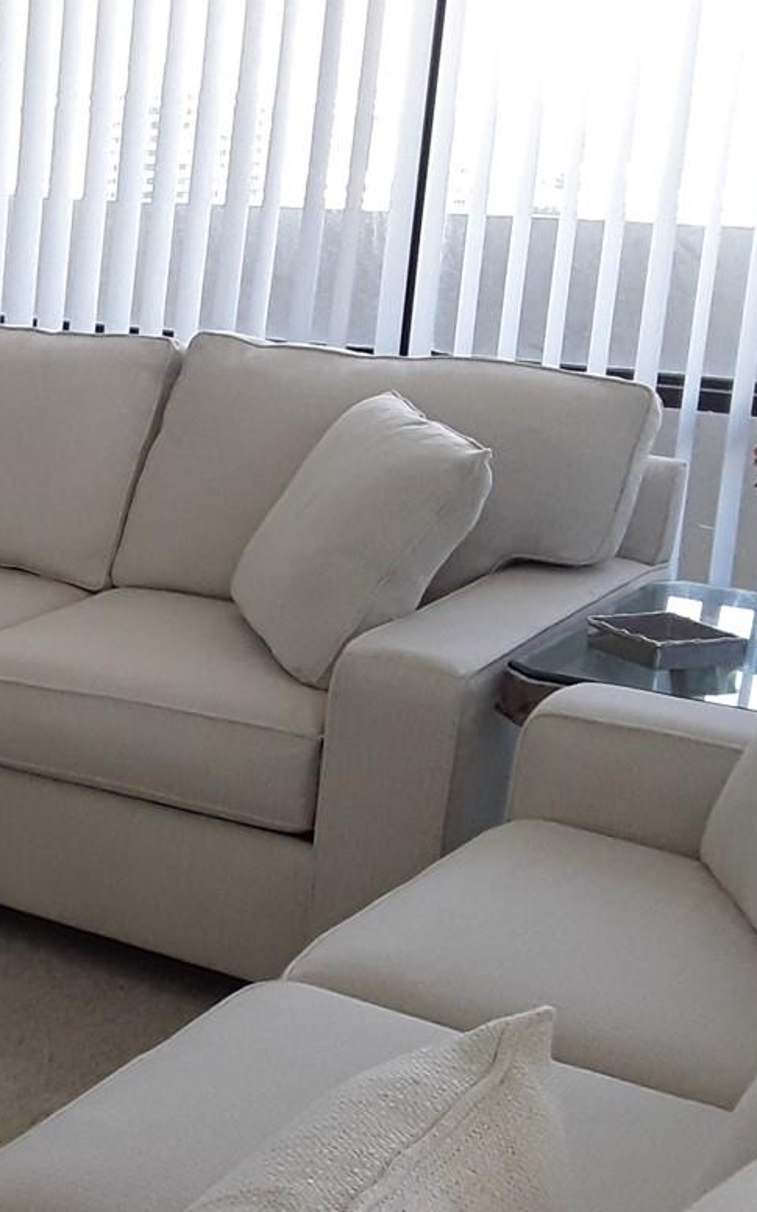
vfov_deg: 34.5
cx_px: -322
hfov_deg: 19.6
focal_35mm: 59
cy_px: 687
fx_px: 1948
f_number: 1.9
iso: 80
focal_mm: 2.91
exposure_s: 1/120
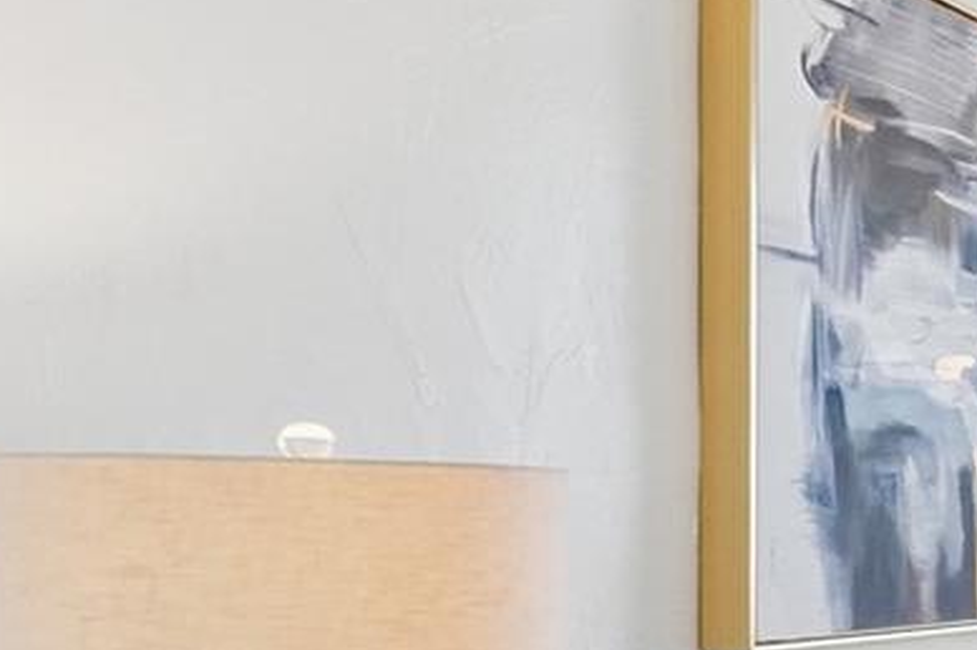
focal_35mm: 68
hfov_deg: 18.5
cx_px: 1979
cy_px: 559
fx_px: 1846
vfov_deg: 19.7
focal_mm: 16.5
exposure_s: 1/3200
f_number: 7.1
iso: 3200
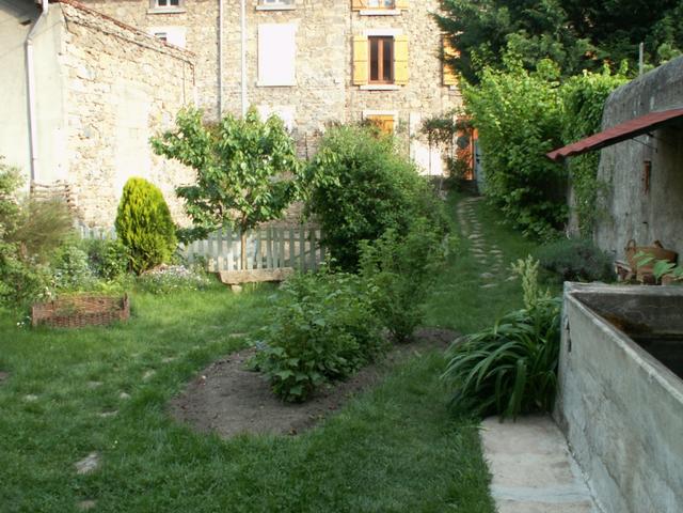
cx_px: 342
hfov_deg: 52.6
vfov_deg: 40.7
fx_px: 691
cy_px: 256
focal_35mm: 35
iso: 50
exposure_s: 1/60
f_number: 3.5
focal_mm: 5.86
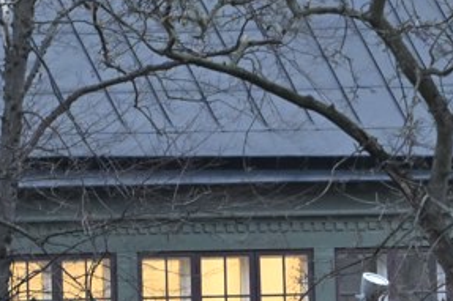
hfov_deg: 1.3
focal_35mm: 1566
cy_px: -123
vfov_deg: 0.9
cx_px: 805
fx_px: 19693
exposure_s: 1/160
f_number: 5.6
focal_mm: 330
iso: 4000
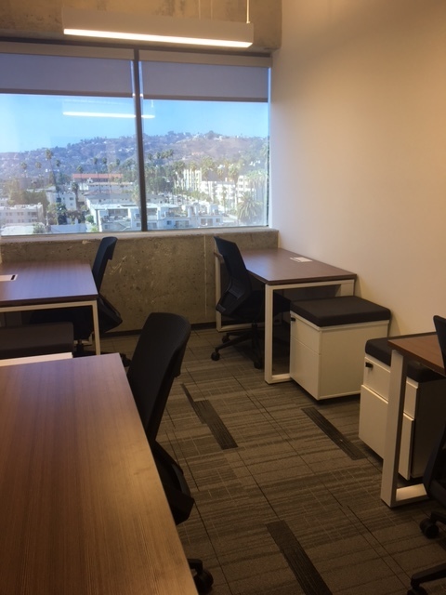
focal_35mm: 29
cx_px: 223
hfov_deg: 48.2
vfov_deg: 61.7
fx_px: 498
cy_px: 298
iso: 25
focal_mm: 4.15
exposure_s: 1/60
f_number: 2.2
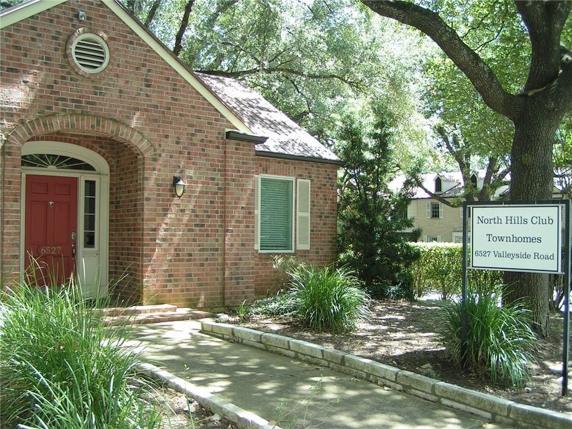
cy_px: 214
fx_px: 628
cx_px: 286
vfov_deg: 37.7
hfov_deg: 49.0
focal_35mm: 38
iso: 80
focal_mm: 5.8
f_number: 2.8
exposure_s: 1/125
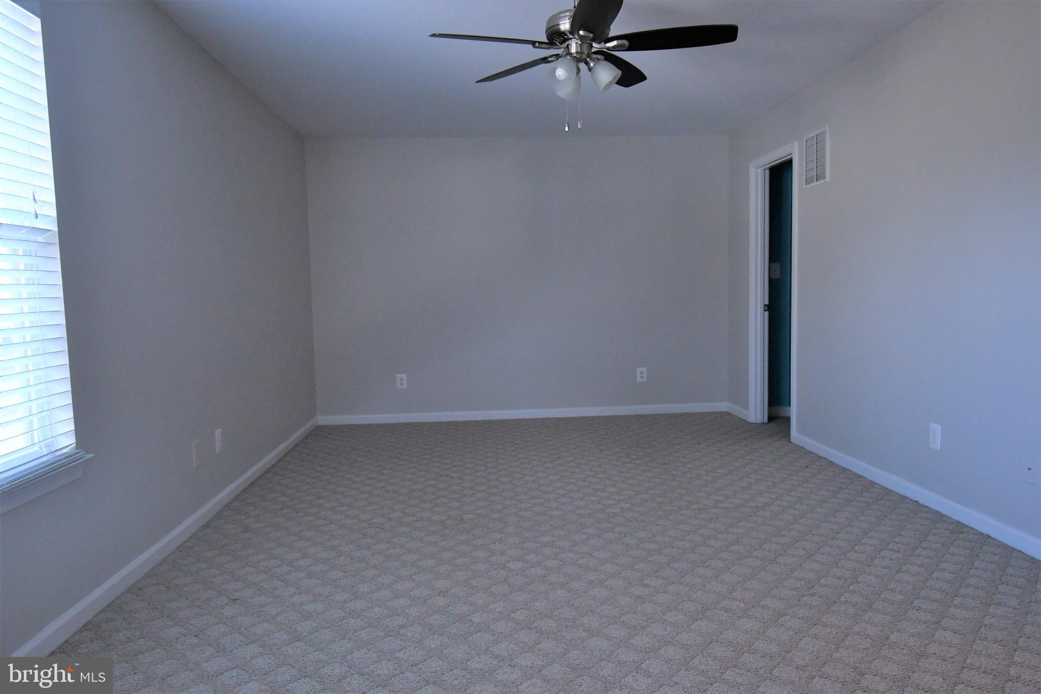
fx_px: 752
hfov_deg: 69.4
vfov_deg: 49.5
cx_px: 520
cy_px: 347
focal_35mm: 26
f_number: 4.8
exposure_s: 1/125
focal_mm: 13
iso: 1400
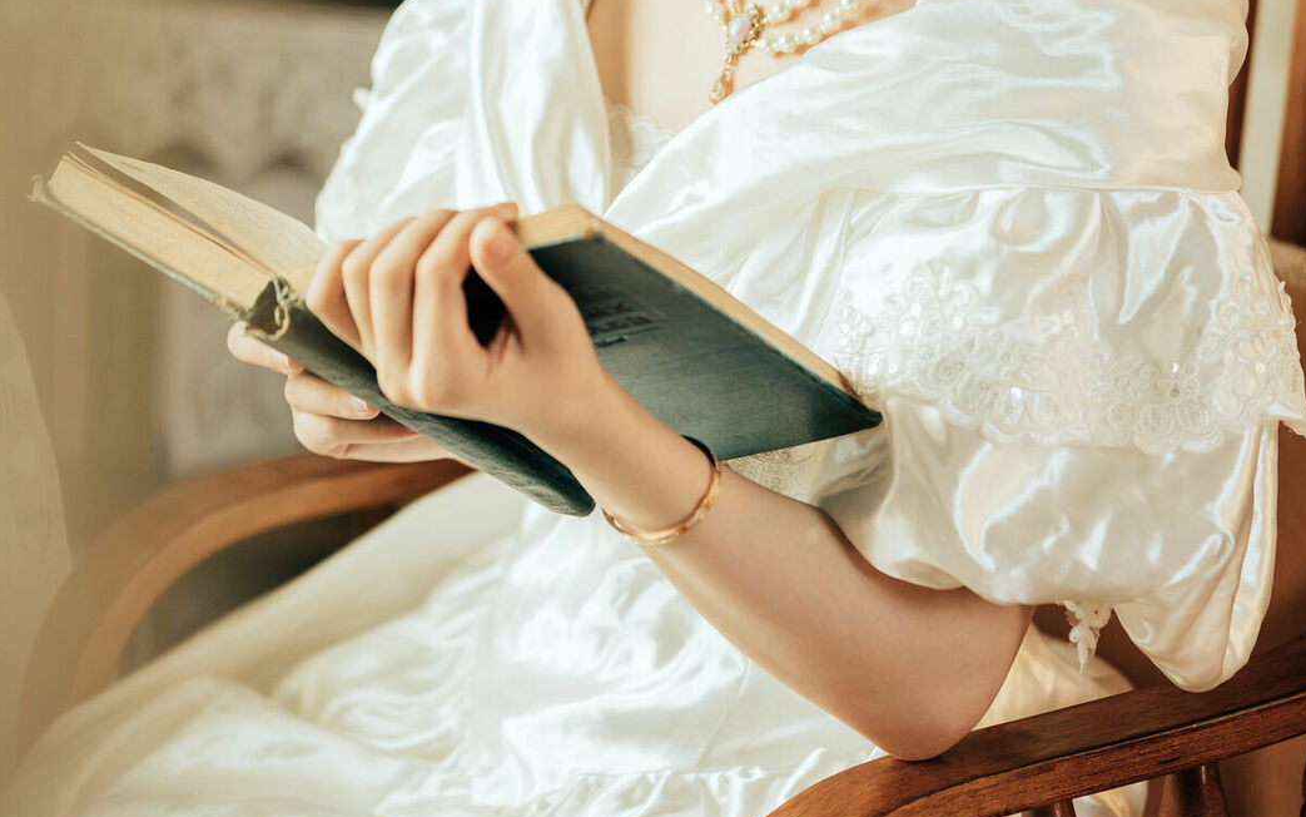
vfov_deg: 9.5
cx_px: 655
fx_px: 4876
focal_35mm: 137
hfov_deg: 15.3
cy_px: 57
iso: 640
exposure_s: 1/200
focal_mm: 90
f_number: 2.8
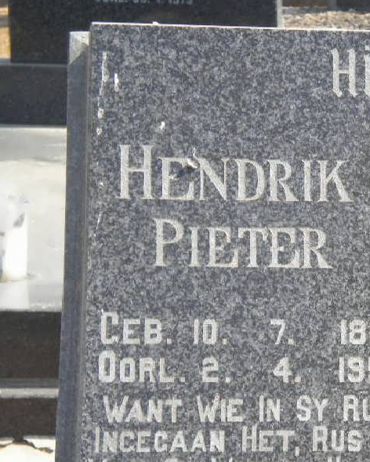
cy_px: 344
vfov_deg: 12.2
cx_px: 431
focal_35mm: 157
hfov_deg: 9.7
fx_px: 2147
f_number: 5.1
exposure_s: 1/166
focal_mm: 14.3
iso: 80
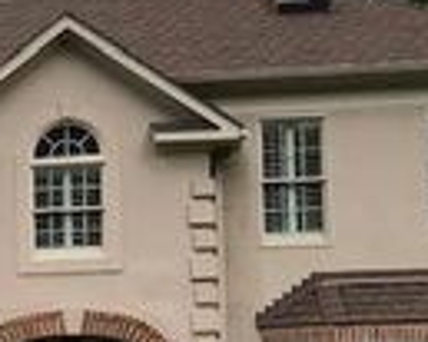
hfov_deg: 16.5
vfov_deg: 14.2
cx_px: -216
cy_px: 367
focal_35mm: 106
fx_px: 1342
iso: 20
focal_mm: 3.99
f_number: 1.8
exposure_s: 1/529
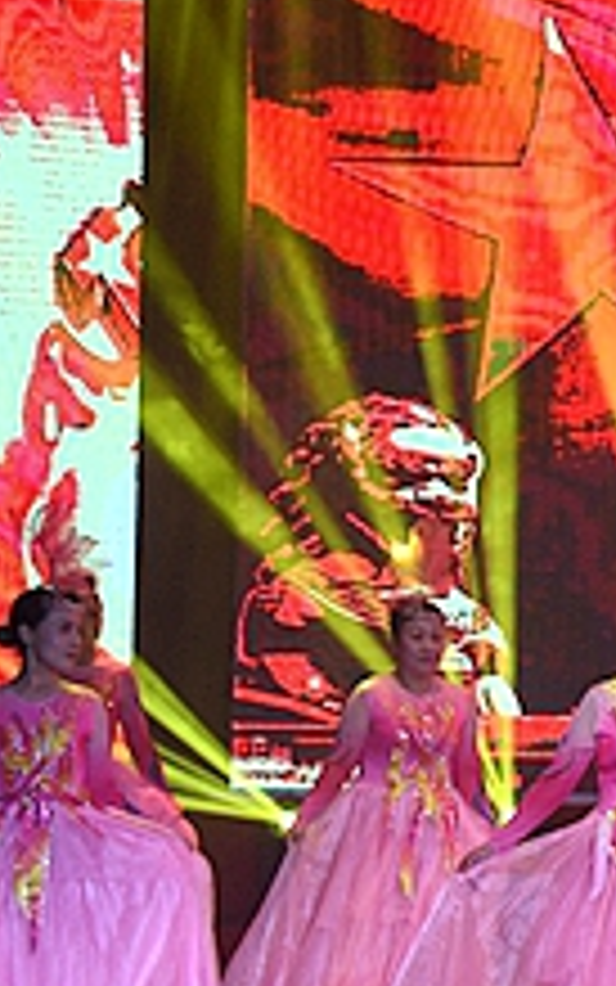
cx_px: 1524
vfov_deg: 10.8
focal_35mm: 194
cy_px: 579
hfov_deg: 6.4
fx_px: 5208
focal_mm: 52
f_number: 4.5
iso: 640
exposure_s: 1/500
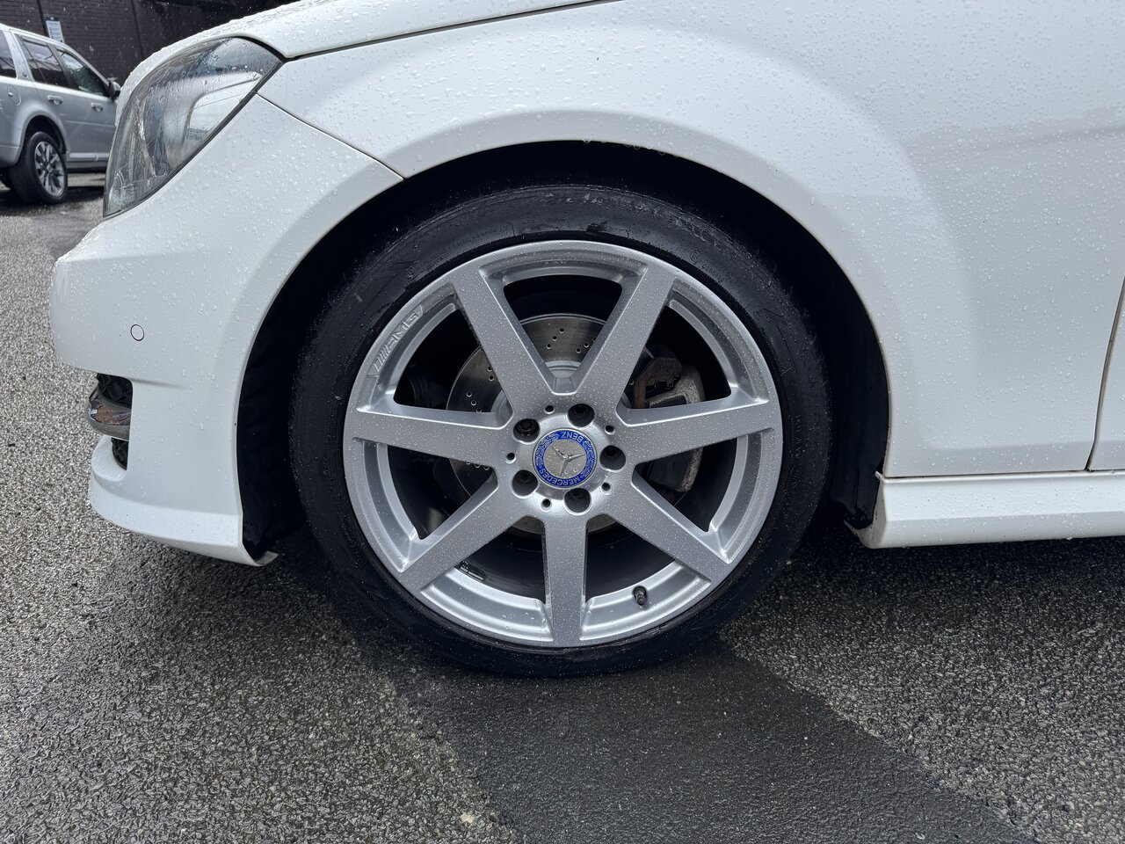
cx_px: 562
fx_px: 780
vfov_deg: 56.8
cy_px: 422
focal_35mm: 24
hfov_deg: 71.6
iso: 80
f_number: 1.78
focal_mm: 6.76
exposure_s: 1/2710
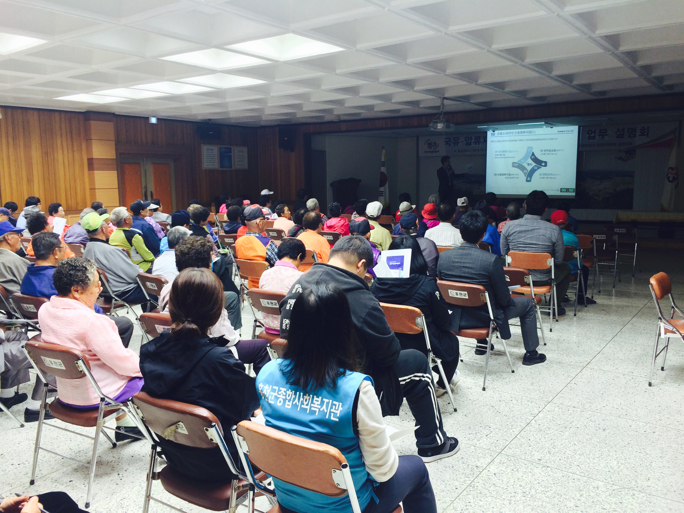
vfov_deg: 48.2
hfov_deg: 61.7
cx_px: 342
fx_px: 573
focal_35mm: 29
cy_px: 256
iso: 50
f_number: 2.2
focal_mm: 4.15
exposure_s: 1/30
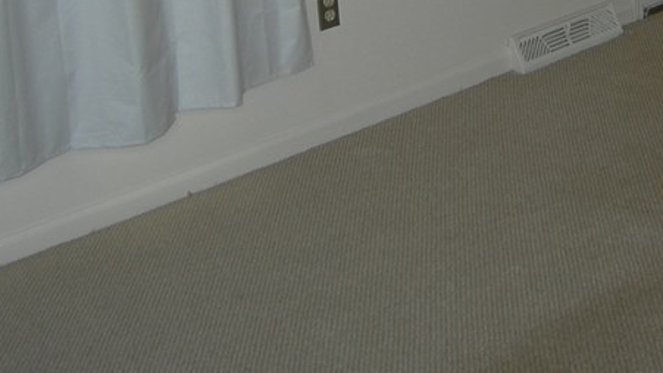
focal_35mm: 89
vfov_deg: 12.9
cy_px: -175
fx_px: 1565
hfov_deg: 23.7
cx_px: 500
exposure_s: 1/60.1
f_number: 2.7
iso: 64
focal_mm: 7.5
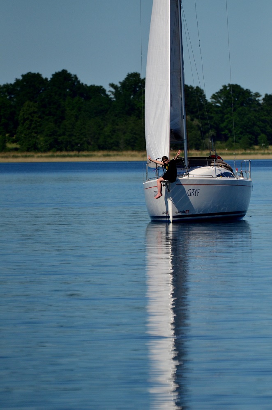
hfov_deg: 3.0
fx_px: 5125
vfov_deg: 4.6
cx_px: 136
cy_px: 205
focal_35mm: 450
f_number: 5.6
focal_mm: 300
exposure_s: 1/8000
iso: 720
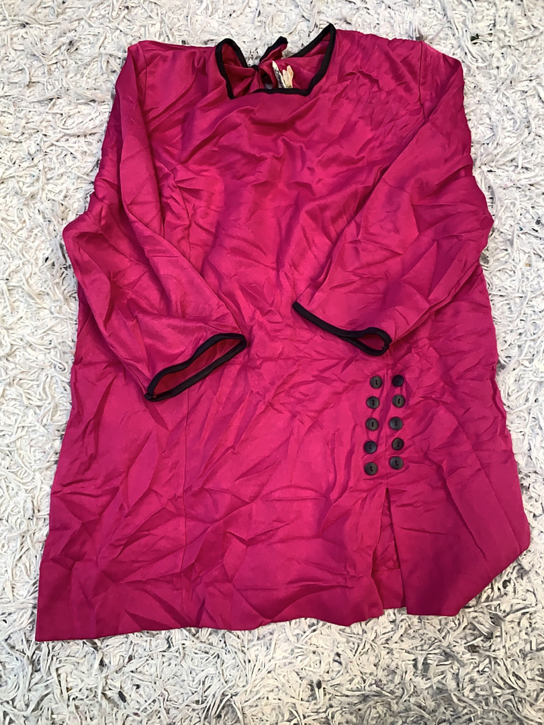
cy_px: 362
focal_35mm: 26
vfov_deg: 67.3
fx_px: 545
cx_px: 272
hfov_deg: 53.1
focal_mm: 4.25
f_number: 1.8
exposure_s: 1/100
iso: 100
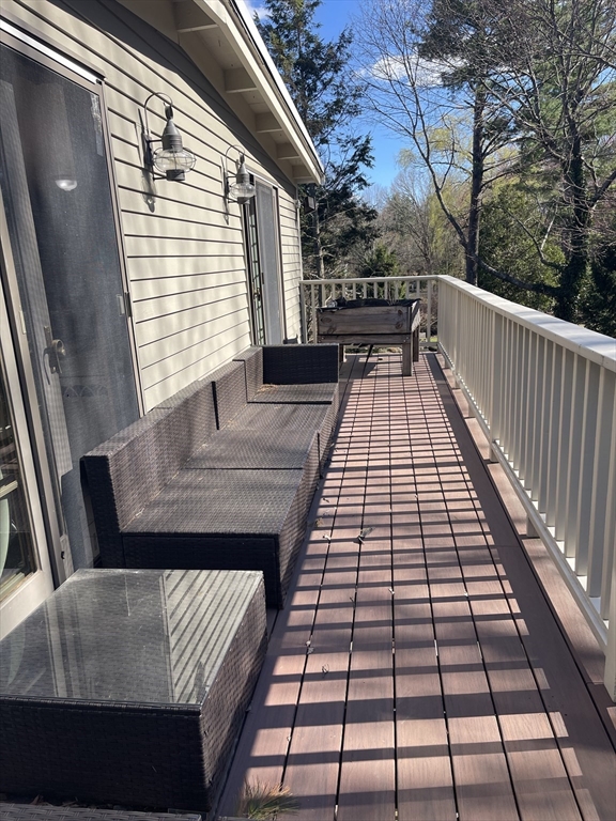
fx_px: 593
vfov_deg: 69.4
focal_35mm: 25
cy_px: 410
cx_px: 308
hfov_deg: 54.9
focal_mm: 5.1
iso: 32
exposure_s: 1/1456
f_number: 1.6
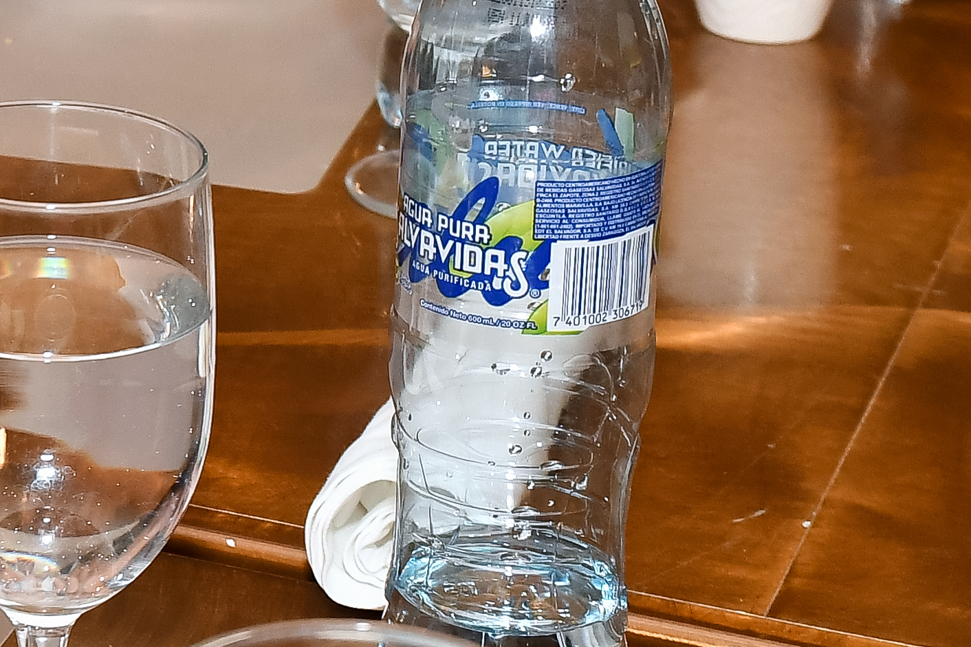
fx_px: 3829
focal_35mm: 142
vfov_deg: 9.5
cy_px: -151
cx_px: -326
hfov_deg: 13.8
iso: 640
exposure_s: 1/80
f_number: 4
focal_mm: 24
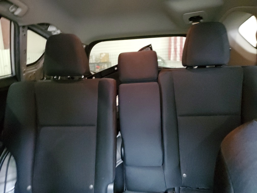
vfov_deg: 53.1
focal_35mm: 26
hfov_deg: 67.3
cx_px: 128
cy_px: 96
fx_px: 193
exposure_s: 1/15
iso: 946
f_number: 1.5
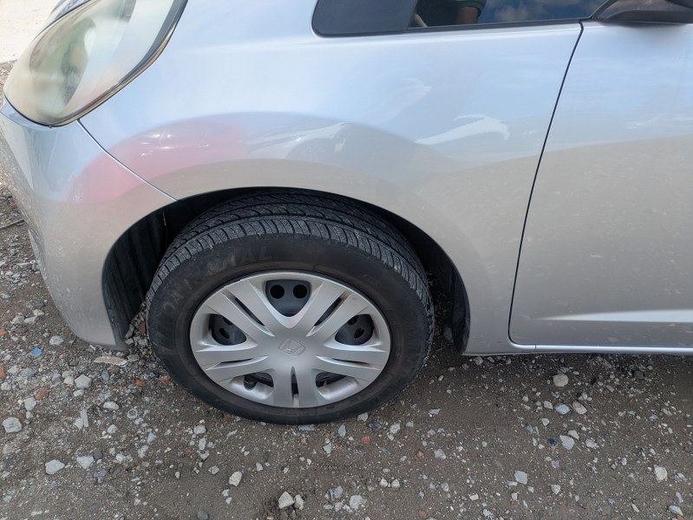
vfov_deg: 54.9
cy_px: 260
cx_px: 346
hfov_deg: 69.4
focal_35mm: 25
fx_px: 501
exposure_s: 1/781
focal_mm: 5.43
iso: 53
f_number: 1.89
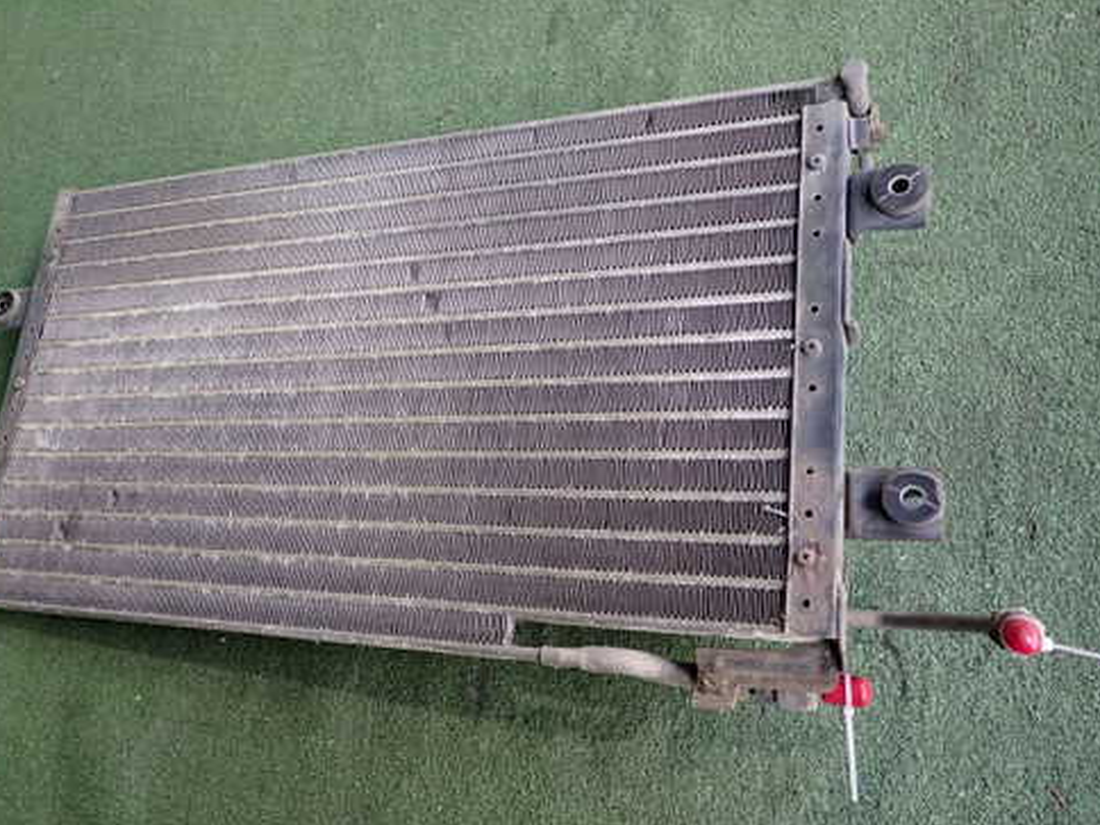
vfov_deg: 45.4
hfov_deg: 58.1
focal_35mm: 31
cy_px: 414
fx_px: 985
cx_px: 470
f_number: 2
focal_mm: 4.5
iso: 200
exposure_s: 1/60
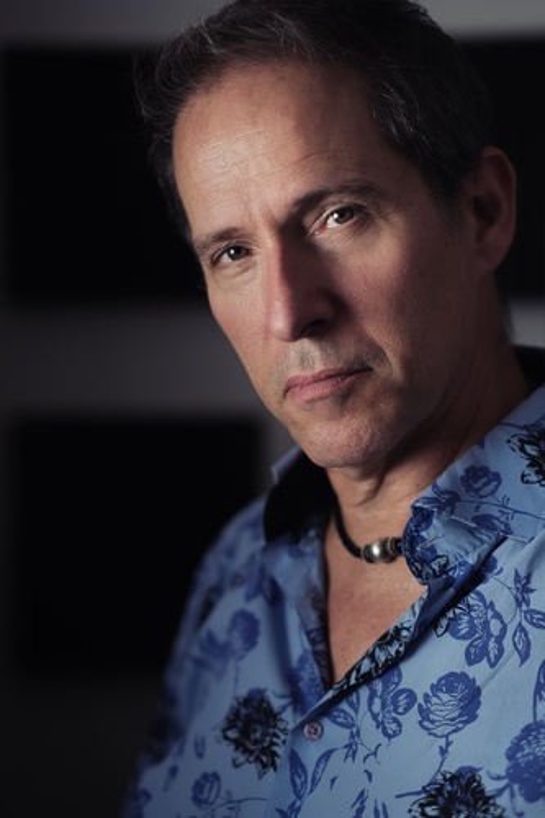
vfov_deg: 24.2
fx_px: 1909
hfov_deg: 16.3
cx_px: 272
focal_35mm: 84
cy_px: 409
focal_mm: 56
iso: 160
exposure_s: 1/100
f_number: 1.4
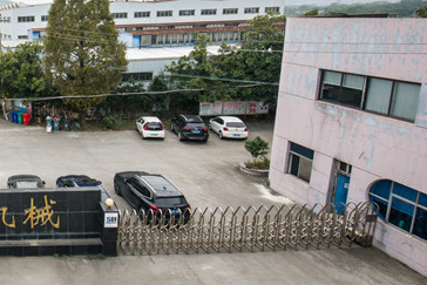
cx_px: -23
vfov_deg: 42.5
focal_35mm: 30
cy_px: 77
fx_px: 356
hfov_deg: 47.9
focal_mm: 14
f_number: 18
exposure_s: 1/125
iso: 320
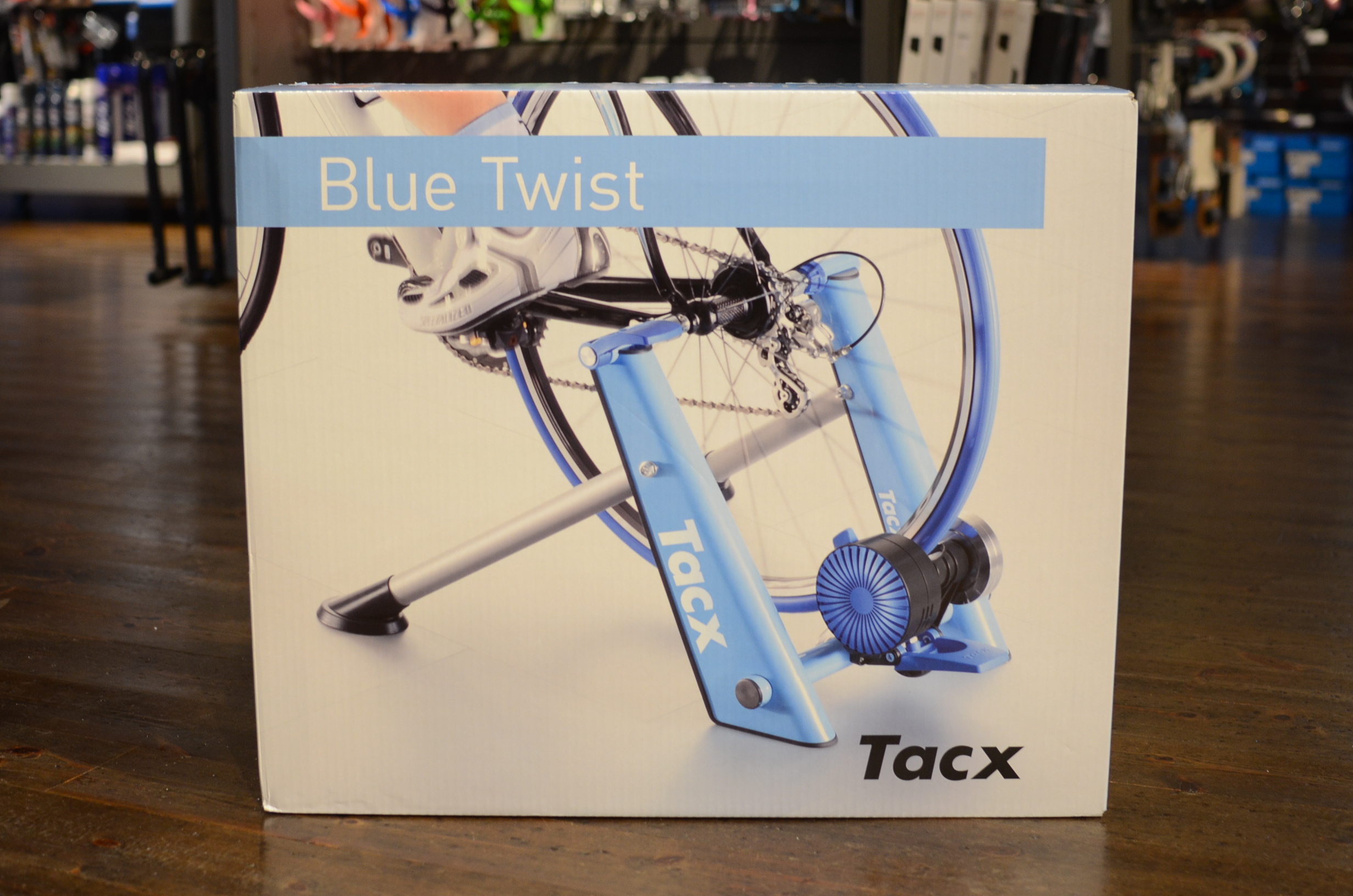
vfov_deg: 25.6
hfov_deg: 37.9
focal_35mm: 52
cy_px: 448
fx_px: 1969
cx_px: 676
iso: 640
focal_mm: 35
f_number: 3.5
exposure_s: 1/50
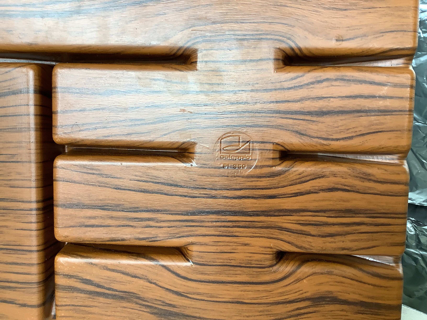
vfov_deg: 45.4
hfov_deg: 58.4
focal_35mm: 31
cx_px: 214
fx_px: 382
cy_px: 160
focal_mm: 3.3
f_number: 2.4
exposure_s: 1/60
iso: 80
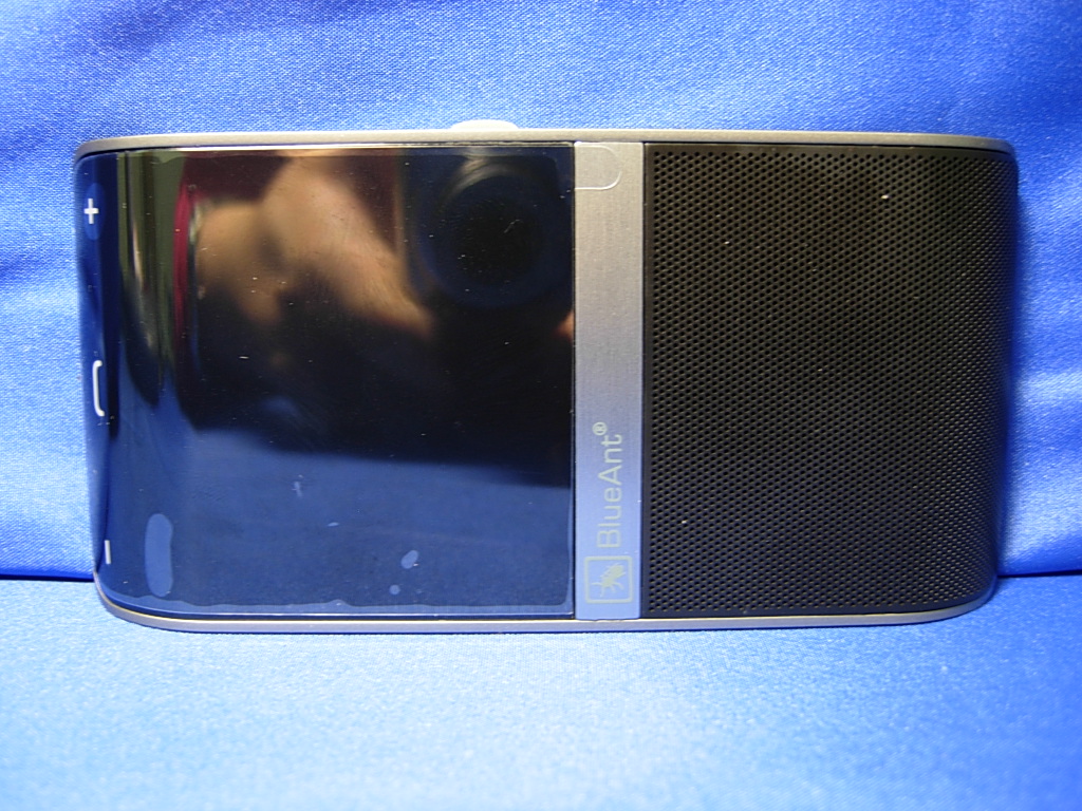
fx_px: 1125
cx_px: 541
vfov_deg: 39.7
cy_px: 406
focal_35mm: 36
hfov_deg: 51.4
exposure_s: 1/5.3
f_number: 2.7
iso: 50
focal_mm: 7.5
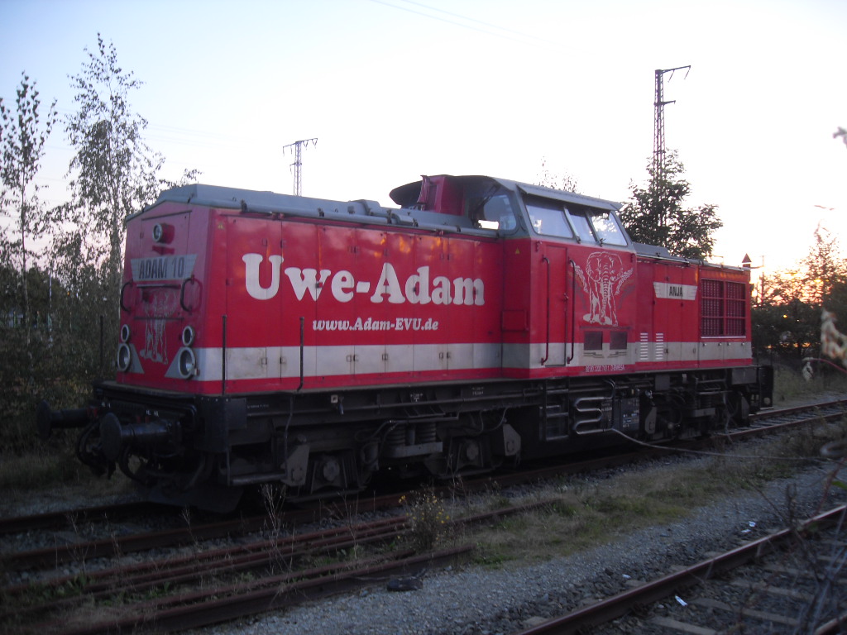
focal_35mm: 34
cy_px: 318
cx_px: 424
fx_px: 832
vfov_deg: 41.8
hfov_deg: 54.0
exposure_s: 1
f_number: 2.8
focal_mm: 6.3
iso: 80
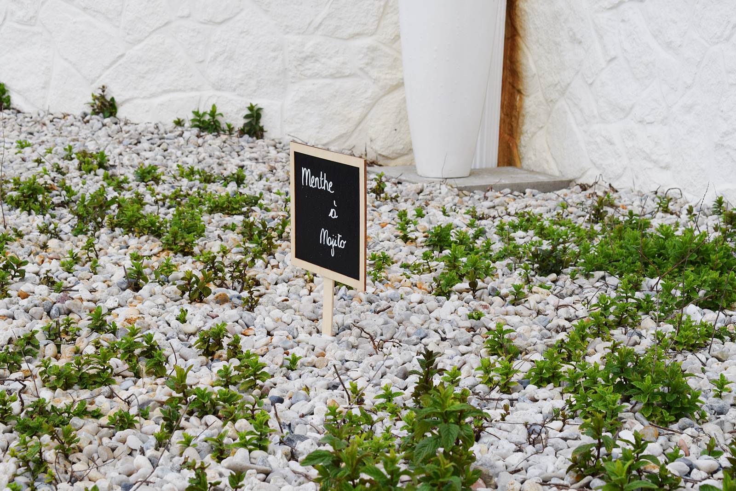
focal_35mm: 82
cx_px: 368
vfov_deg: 16.6
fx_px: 1687
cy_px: 246
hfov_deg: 24.6
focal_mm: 55
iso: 200
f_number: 9
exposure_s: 1/320
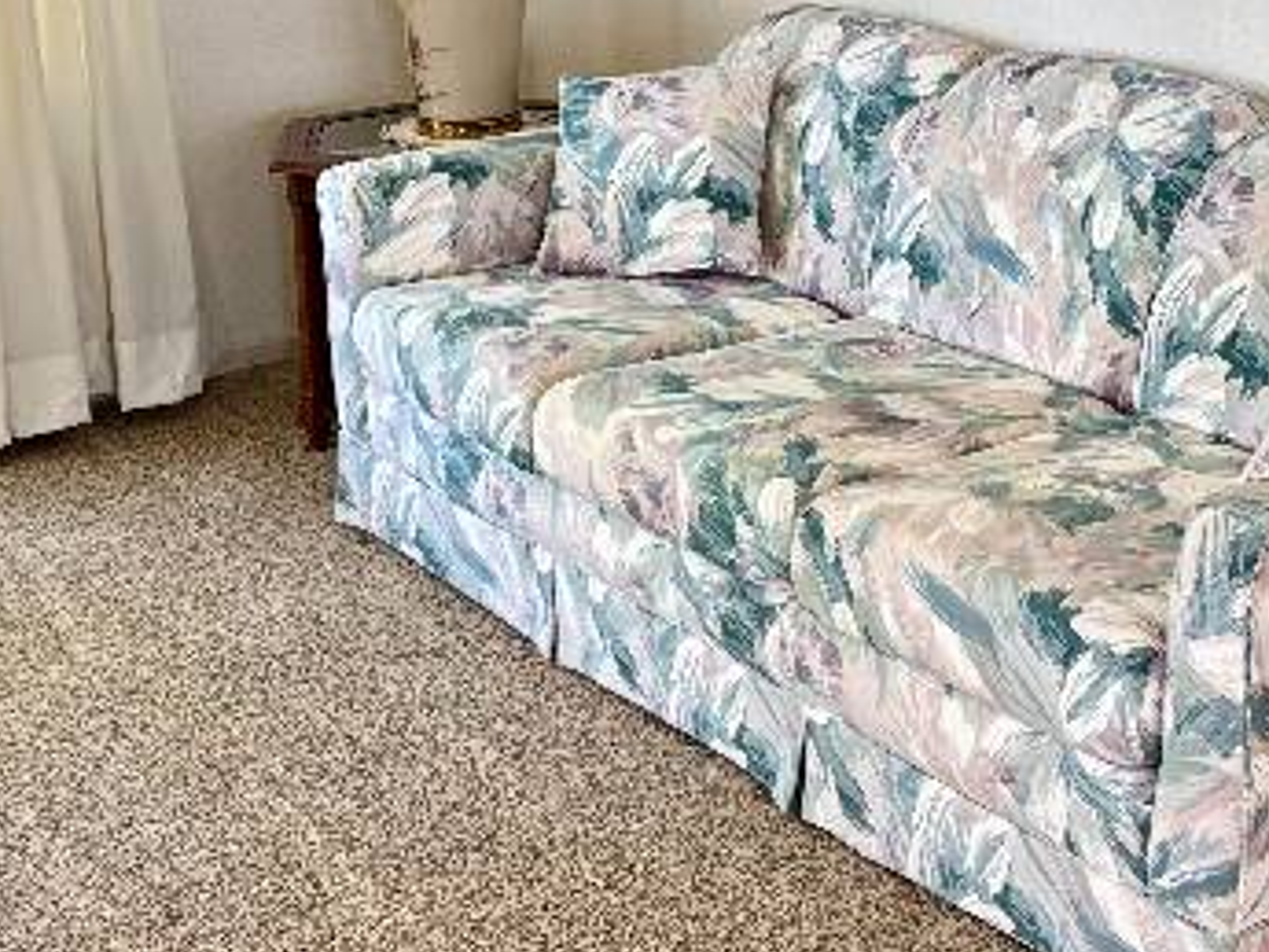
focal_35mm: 64
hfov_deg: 30.1
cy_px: 160
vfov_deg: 22.6
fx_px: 2347
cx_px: 817
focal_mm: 5.96
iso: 200
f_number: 1.6
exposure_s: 1/60
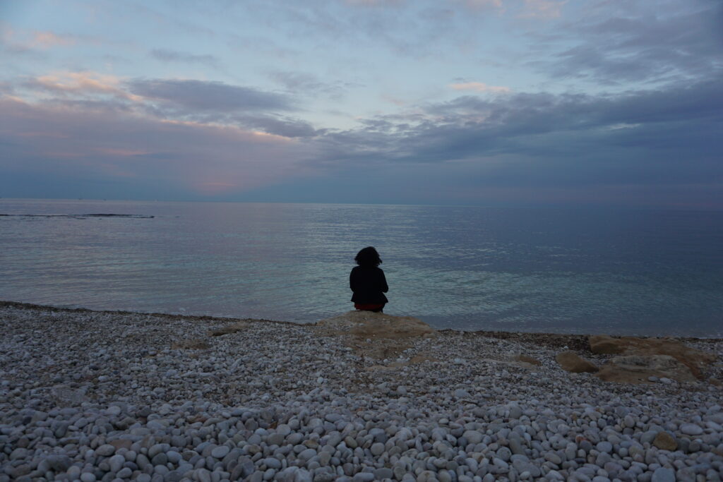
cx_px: 362
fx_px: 482
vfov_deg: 53.1
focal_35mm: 24
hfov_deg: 73.7
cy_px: 241
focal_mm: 16
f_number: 4
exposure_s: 1/160
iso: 250
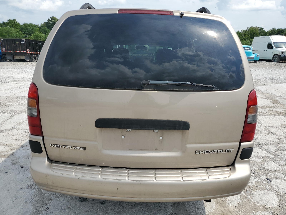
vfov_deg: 53.1
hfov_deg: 67.3
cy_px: 108
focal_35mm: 26
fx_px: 215
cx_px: 143
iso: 50
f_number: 1.5
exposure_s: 1/3333
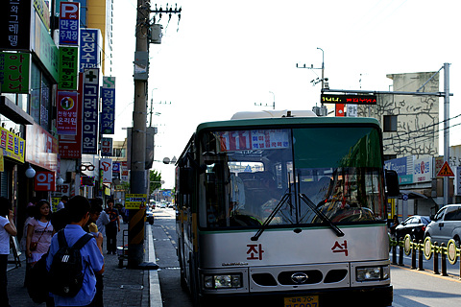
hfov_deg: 31.4
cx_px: 269
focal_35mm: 64
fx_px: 819
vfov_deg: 21.2
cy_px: 184
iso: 100
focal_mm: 40
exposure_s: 1/640
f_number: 4
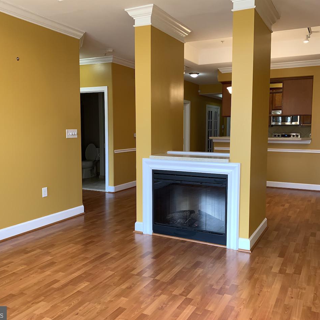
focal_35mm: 31
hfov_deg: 52.5
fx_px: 324
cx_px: 170
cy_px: 162
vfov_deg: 52.5
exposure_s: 1/27
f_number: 1.8
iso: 25
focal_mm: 4.25
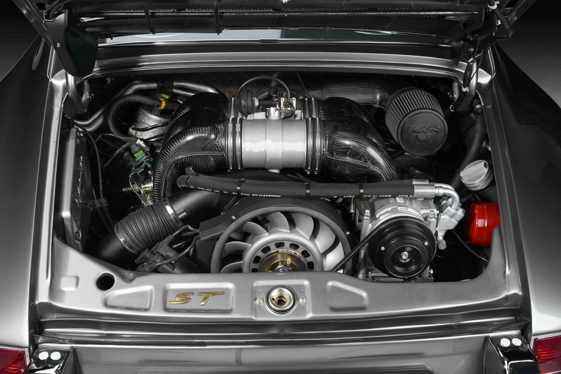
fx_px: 670
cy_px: 187
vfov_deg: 31.2
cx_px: 280
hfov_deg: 45.4
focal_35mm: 43
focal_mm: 43
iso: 200
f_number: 14
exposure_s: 1/100
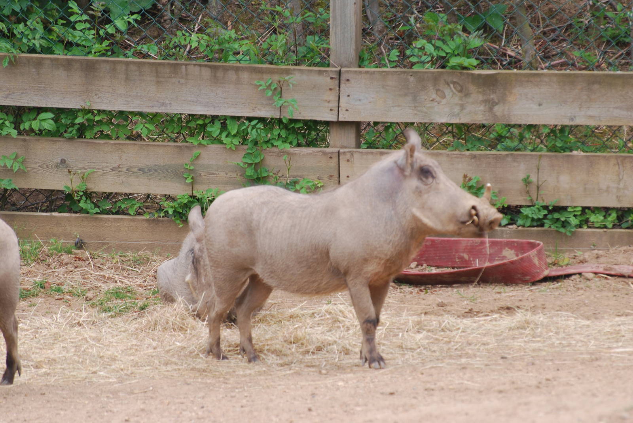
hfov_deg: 4.6
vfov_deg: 3.1
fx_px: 7922
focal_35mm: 450
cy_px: 212
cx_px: 316
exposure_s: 1/125
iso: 200
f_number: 8
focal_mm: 300
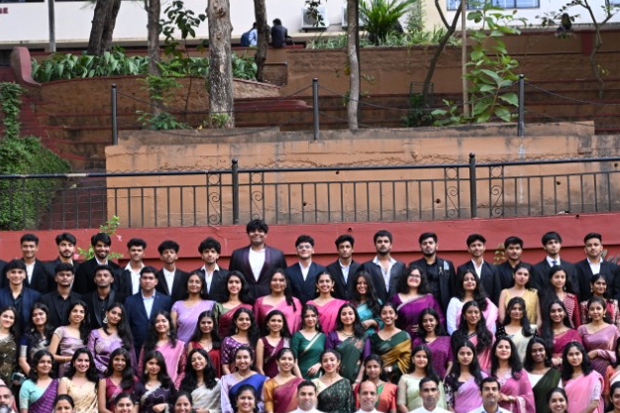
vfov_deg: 24.9
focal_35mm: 54
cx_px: 344
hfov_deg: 36.8
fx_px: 930
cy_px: 278
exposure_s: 1/160
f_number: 9
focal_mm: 33
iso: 1000
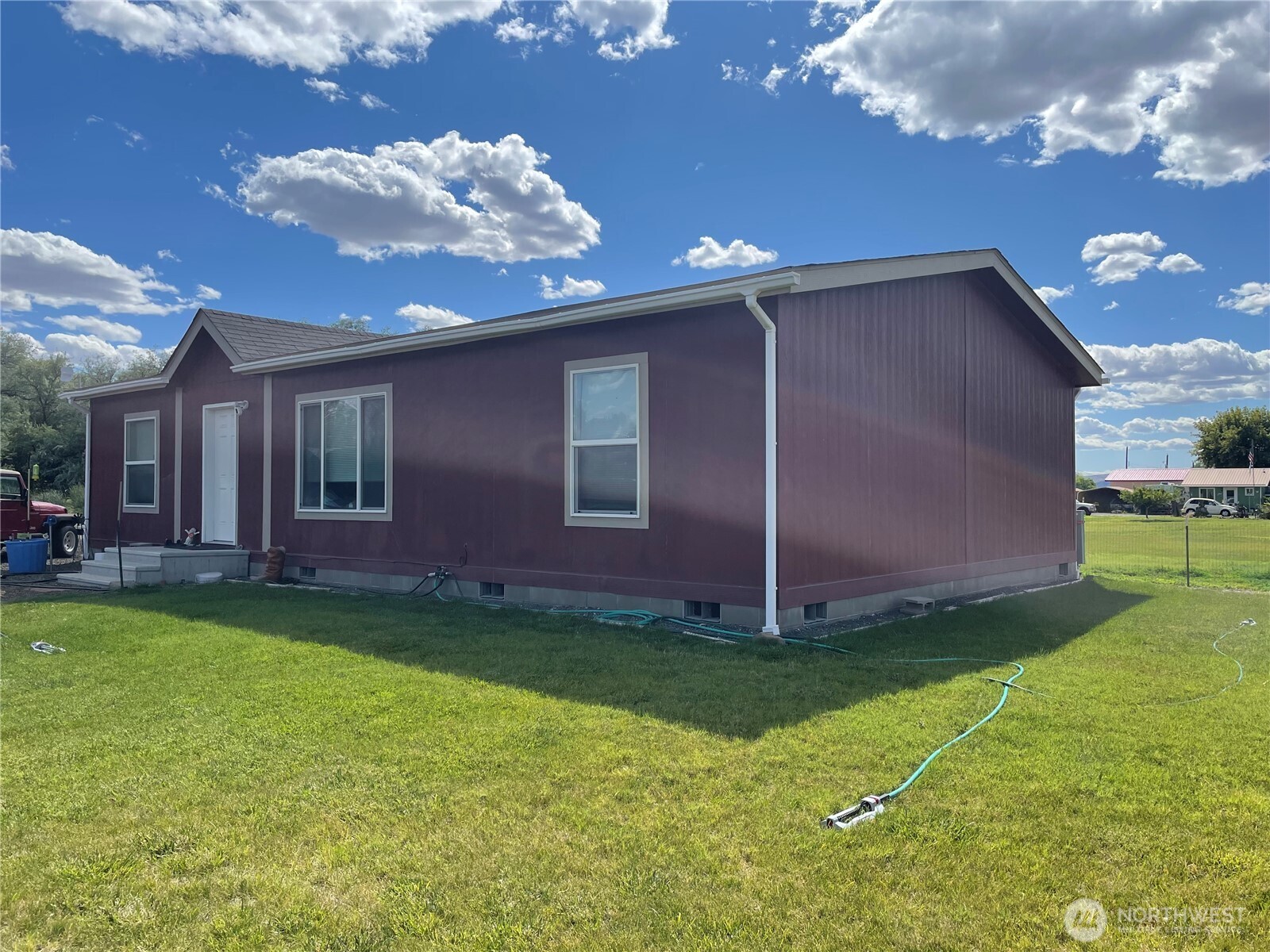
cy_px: 476
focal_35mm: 26
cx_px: 635
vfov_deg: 53.1
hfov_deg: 67.3
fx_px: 954
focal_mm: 4.2
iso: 32
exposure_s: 1/4464
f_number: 1.6
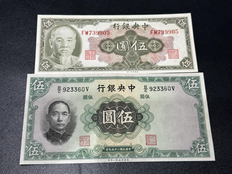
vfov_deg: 30.3
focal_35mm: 48
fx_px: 322
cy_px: 87
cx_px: 116
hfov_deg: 39.7
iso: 80
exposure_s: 1/50
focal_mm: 6.86
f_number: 1.78
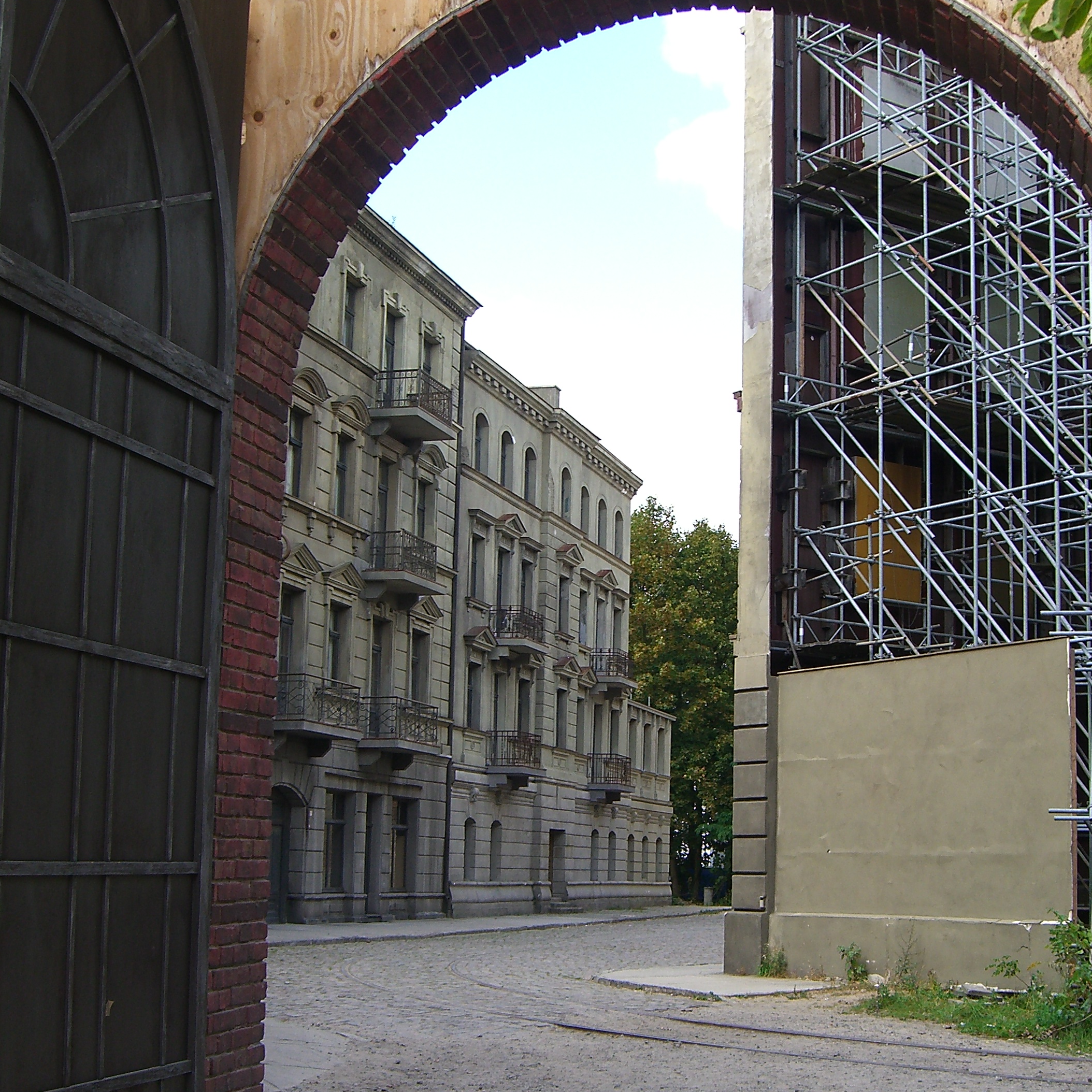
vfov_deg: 32.7
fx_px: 1856
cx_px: 613
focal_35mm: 52
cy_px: 619
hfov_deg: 32.8
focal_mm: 7.9
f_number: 8
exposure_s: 1/40
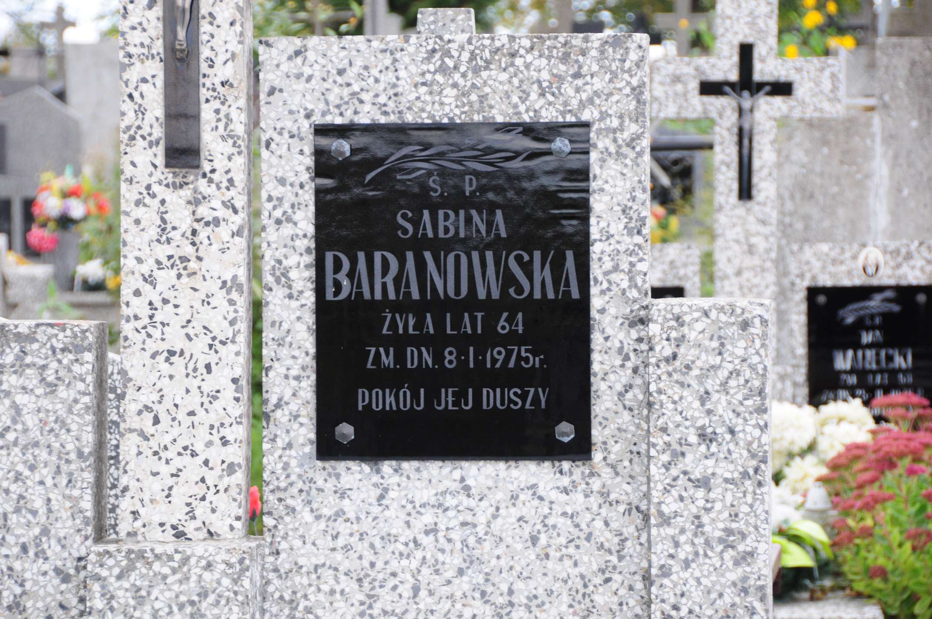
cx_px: 466
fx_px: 4073
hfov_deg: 13.1
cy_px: 310
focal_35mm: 158
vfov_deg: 8.7
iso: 640
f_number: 7.1
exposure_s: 1/125
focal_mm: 105
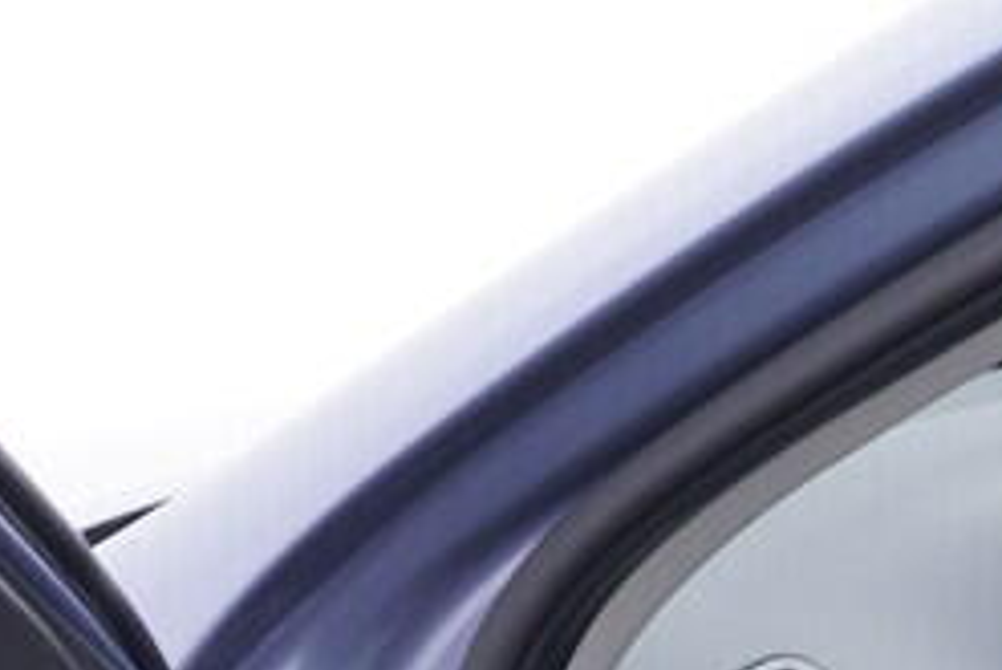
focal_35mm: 210
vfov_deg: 6.3
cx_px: 1193
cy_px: 1588
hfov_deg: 9.7
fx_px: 5848
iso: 125
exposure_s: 1/50
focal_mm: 24
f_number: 3.2
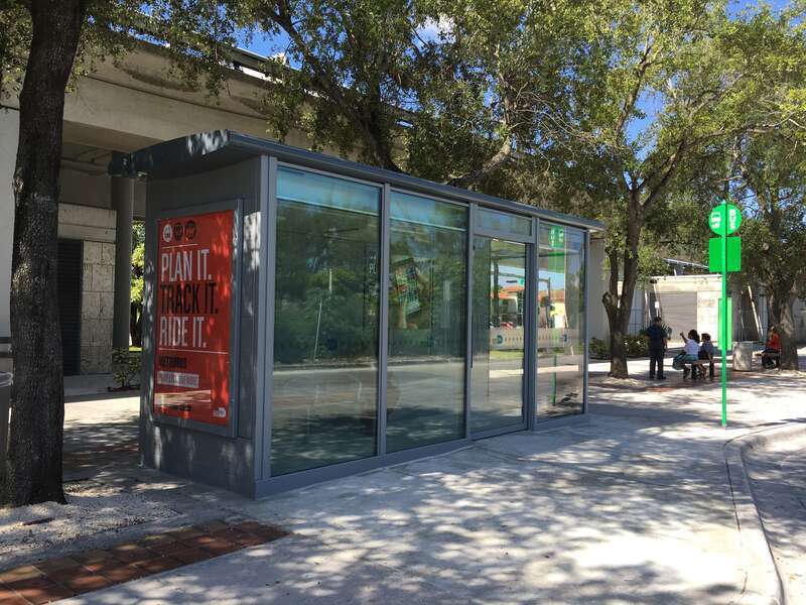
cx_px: 403
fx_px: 675
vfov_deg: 48.2
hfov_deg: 61.7
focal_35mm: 29
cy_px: 302
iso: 25
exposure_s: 1/615
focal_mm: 4.15
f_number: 2.2
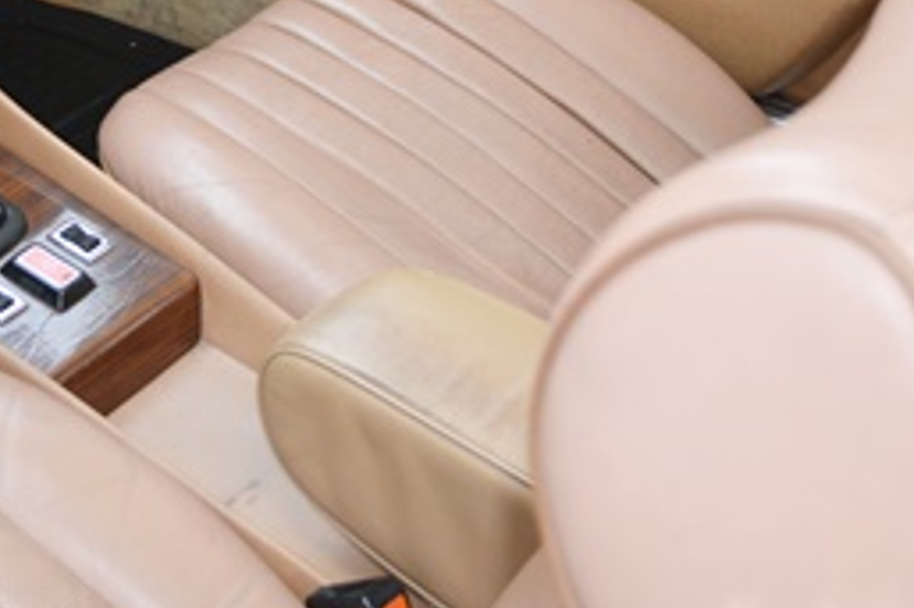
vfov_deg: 15.8
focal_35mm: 84
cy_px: -50
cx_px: 78
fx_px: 2131
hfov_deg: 23.5
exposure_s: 1/80
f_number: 4
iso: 400
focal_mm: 24
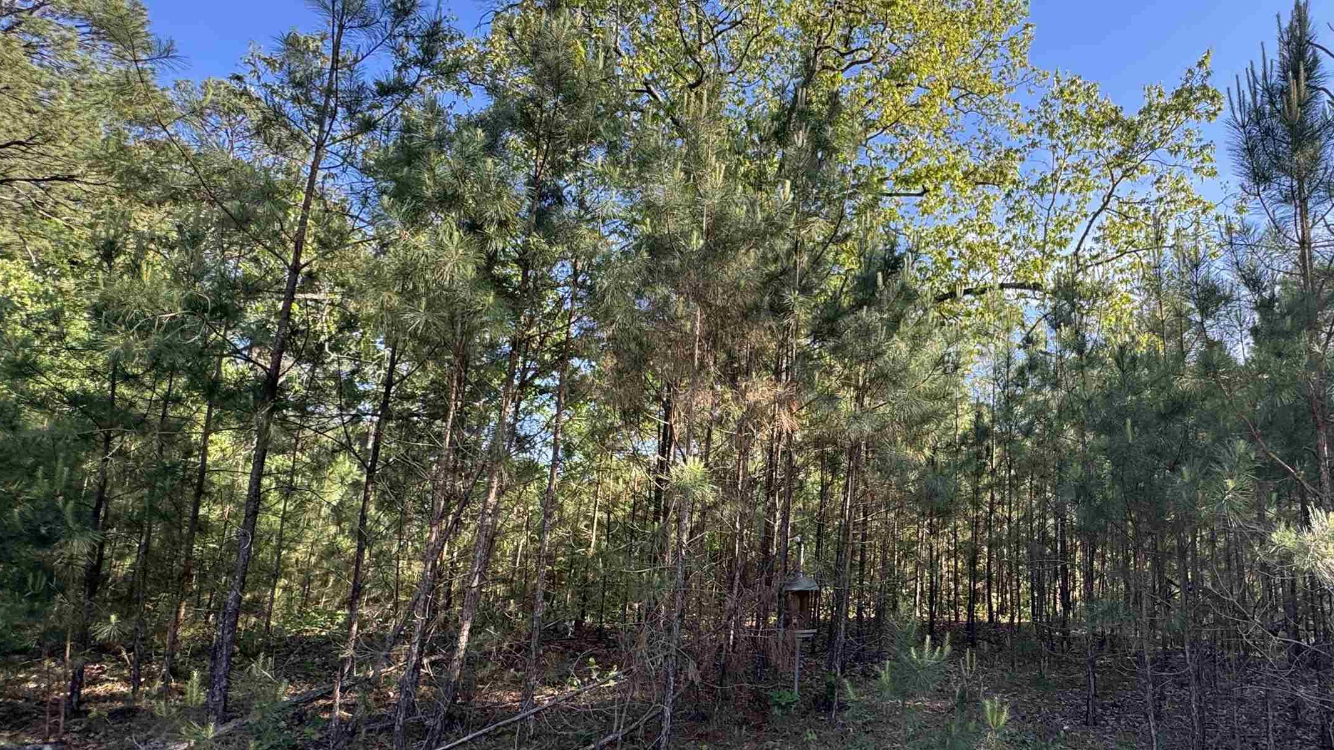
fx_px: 778
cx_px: 876
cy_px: 431
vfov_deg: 51.3
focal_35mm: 22
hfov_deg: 78.9
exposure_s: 1/177
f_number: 2.2
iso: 40
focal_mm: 2.22
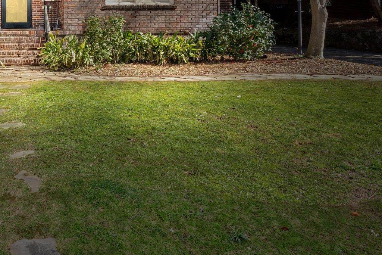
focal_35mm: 32
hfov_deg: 49.6
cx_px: 14
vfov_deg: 37.9
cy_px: 18
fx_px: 340
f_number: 8
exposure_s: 1/250
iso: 250
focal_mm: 16
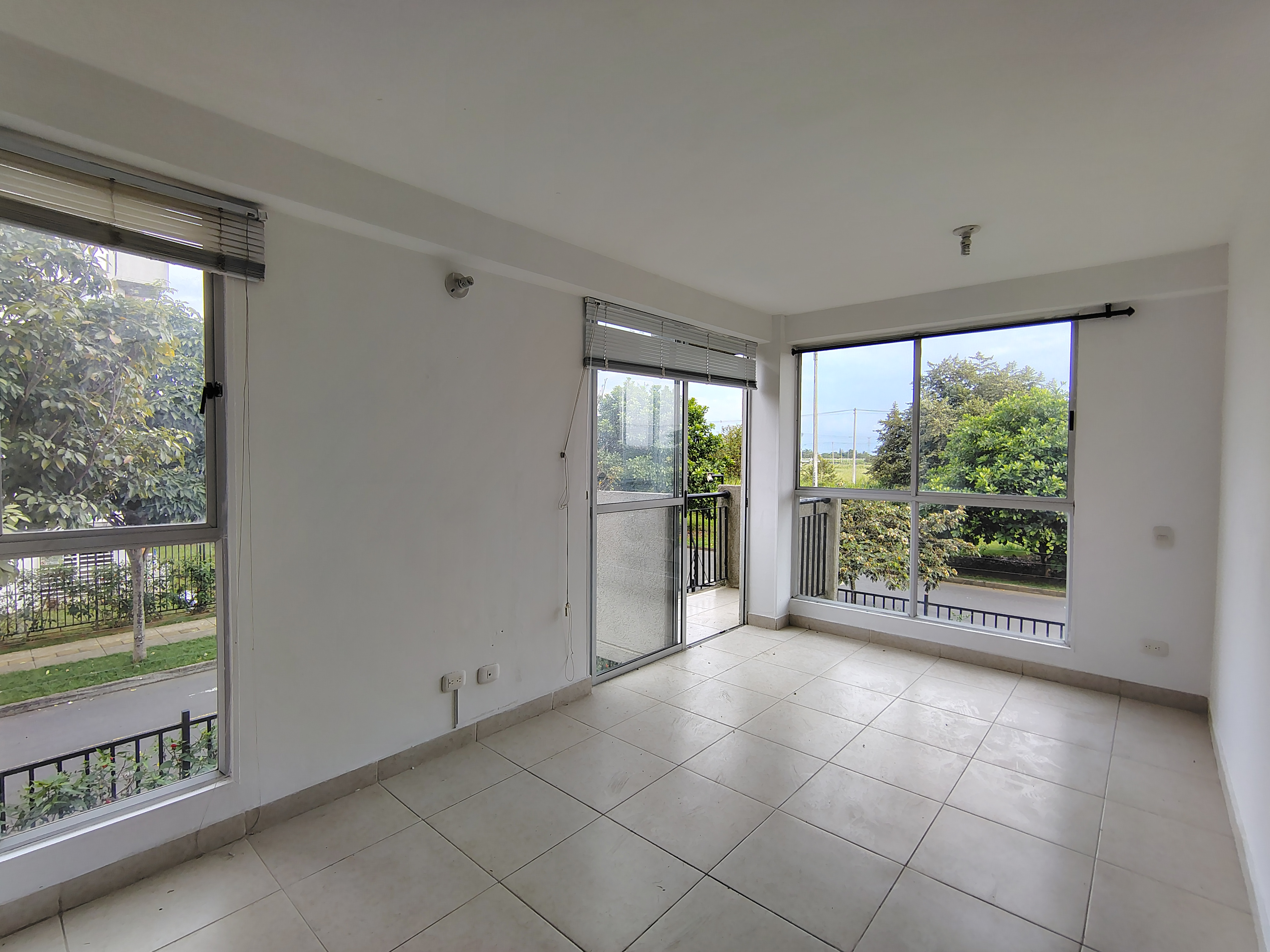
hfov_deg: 94.5
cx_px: 635
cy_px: 476
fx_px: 587
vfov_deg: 78.1
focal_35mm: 16
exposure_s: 1/257
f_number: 2.2
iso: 100
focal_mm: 2.13
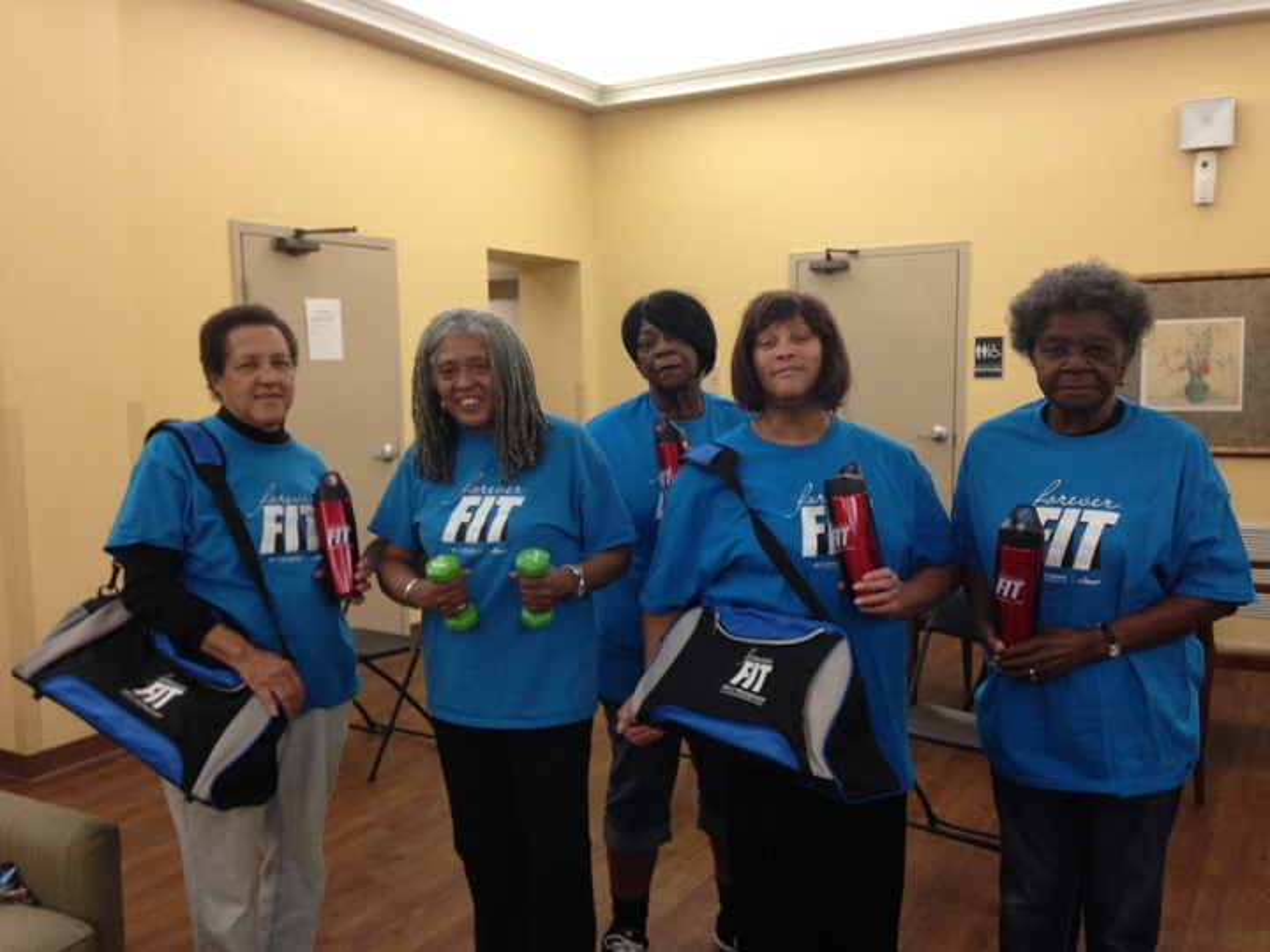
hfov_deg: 55.4
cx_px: 635
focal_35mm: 33
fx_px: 1211
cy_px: 476
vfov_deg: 42.9
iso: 160
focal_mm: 4.12
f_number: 2.4
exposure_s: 1/20
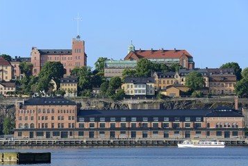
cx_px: 112
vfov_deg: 8.3
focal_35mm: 166
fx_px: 1143
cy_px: 97
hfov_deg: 12.4
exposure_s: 1/320
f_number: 9
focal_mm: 140
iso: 200
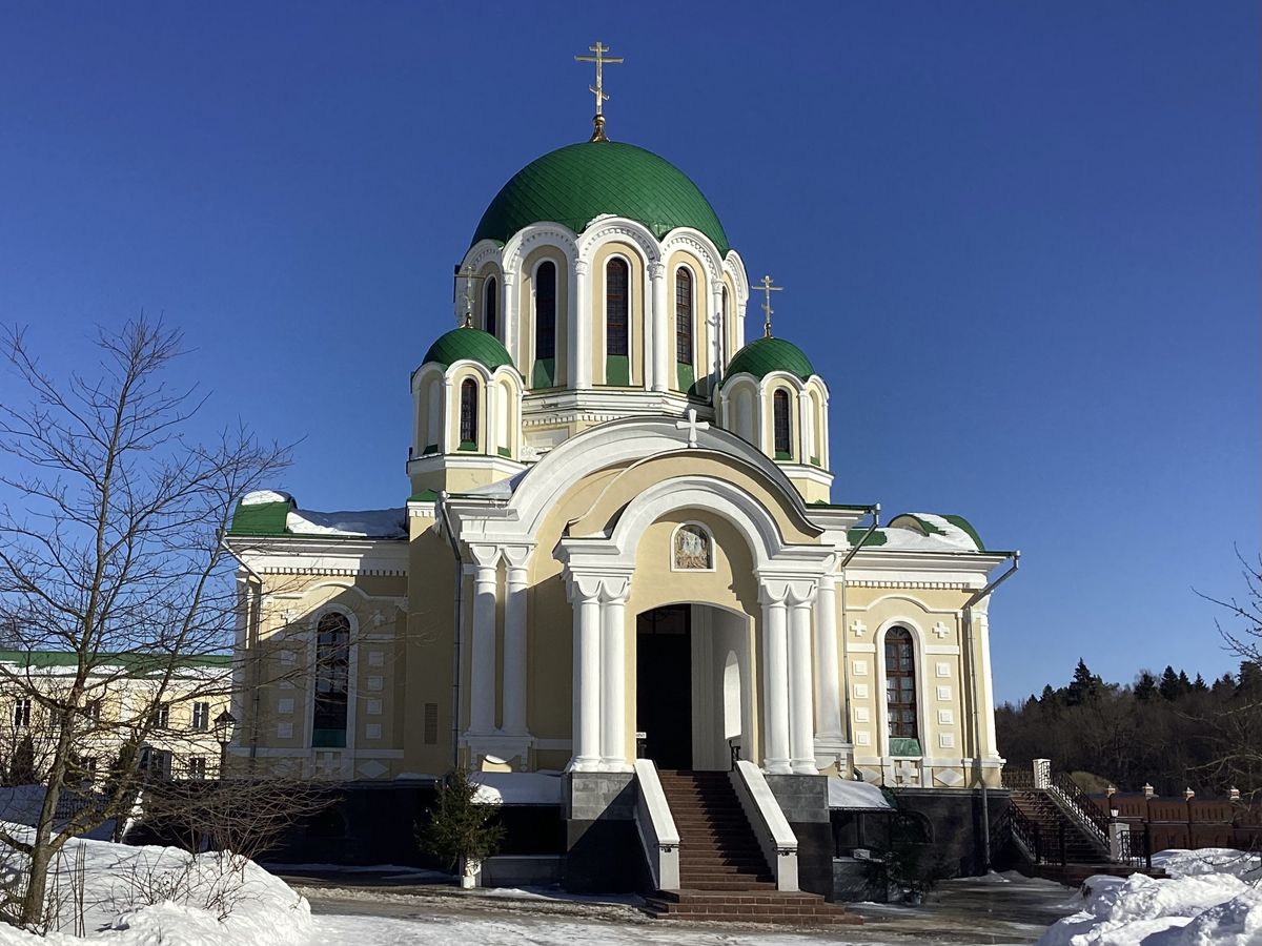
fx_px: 1130
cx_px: 631
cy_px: 473
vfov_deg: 45.4
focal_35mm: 31
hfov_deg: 58.4
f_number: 2.4
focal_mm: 3.3
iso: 25
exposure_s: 1/2551
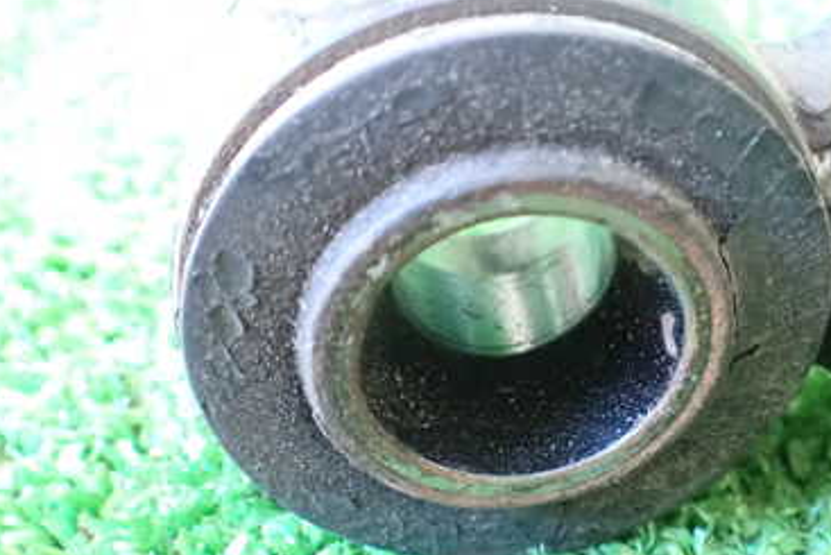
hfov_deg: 38.2
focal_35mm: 51
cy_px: 328
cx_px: 593
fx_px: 1178
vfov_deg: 26.5
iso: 1600
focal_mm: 5.4
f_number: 2.3
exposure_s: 1/30
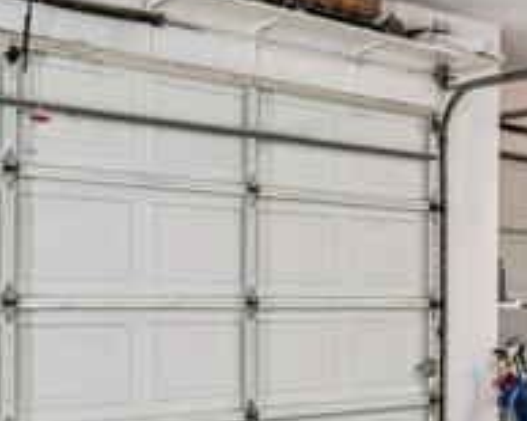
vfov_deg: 23.2
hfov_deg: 25.8
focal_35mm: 65
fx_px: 1013
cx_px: 647
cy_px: 327
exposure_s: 1/4
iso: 400
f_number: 8
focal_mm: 21
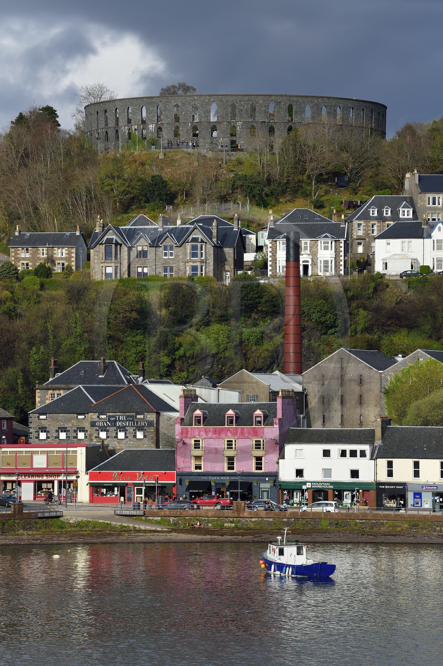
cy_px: 333
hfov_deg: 8.1
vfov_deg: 12.1
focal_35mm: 170
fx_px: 3140
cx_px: 222
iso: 200
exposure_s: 1/320
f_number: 10
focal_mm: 170
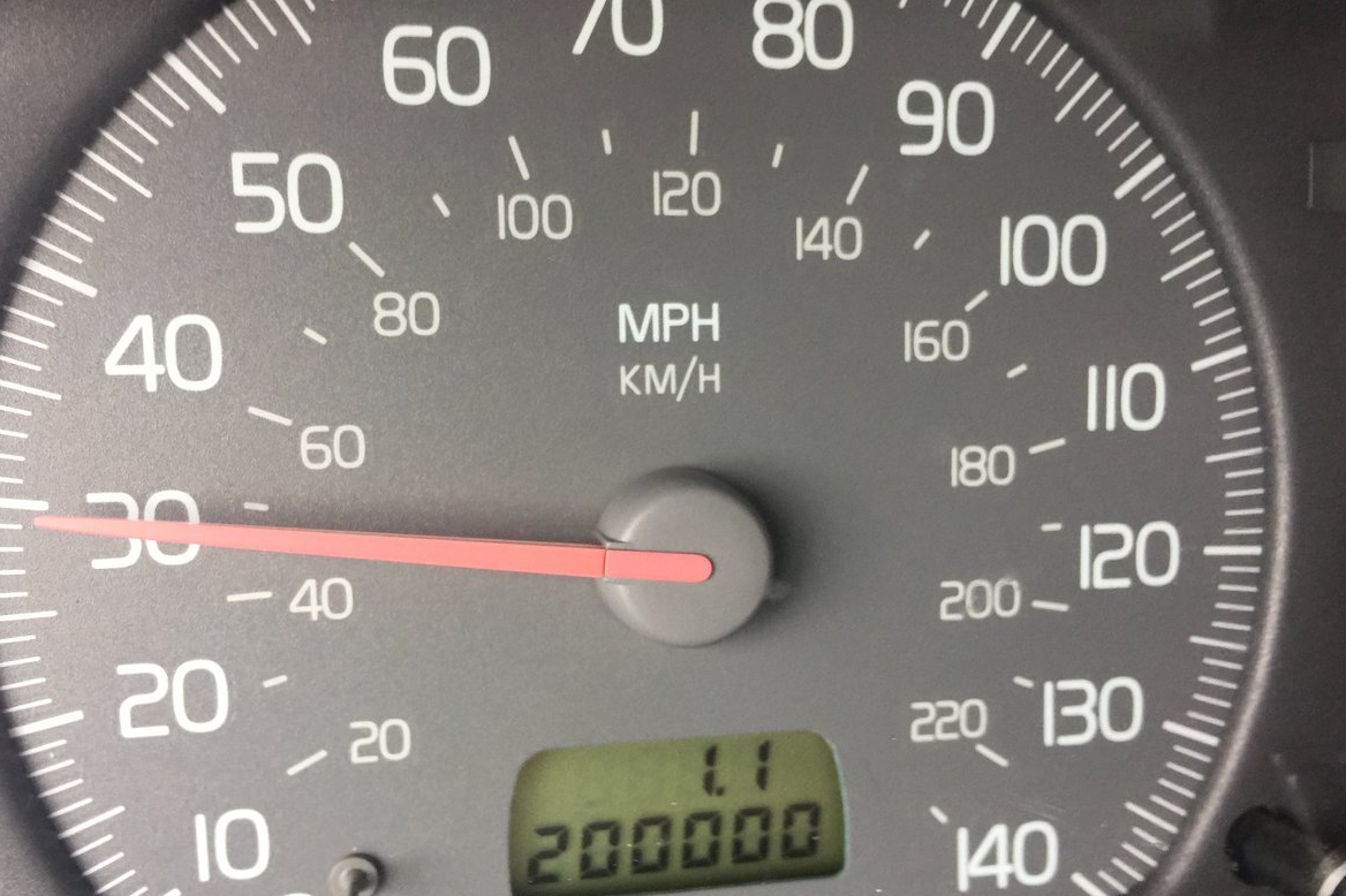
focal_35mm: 31
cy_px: 515
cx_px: 657
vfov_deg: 42.2
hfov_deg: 60.3
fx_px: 1159
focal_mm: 4.15
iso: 64
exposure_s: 1/33
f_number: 2.2
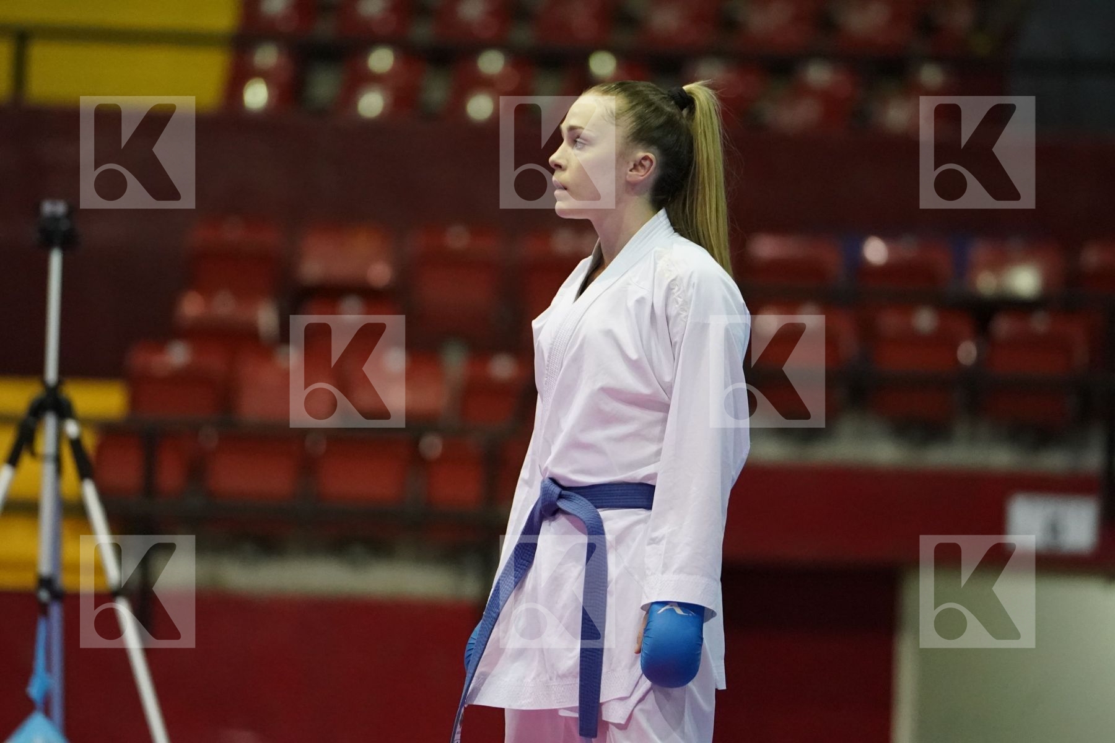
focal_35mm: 271
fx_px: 8393
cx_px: 558
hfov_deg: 7.6
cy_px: 372
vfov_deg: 5.1
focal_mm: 181
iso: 6400
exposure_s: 1/400
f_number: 2.8
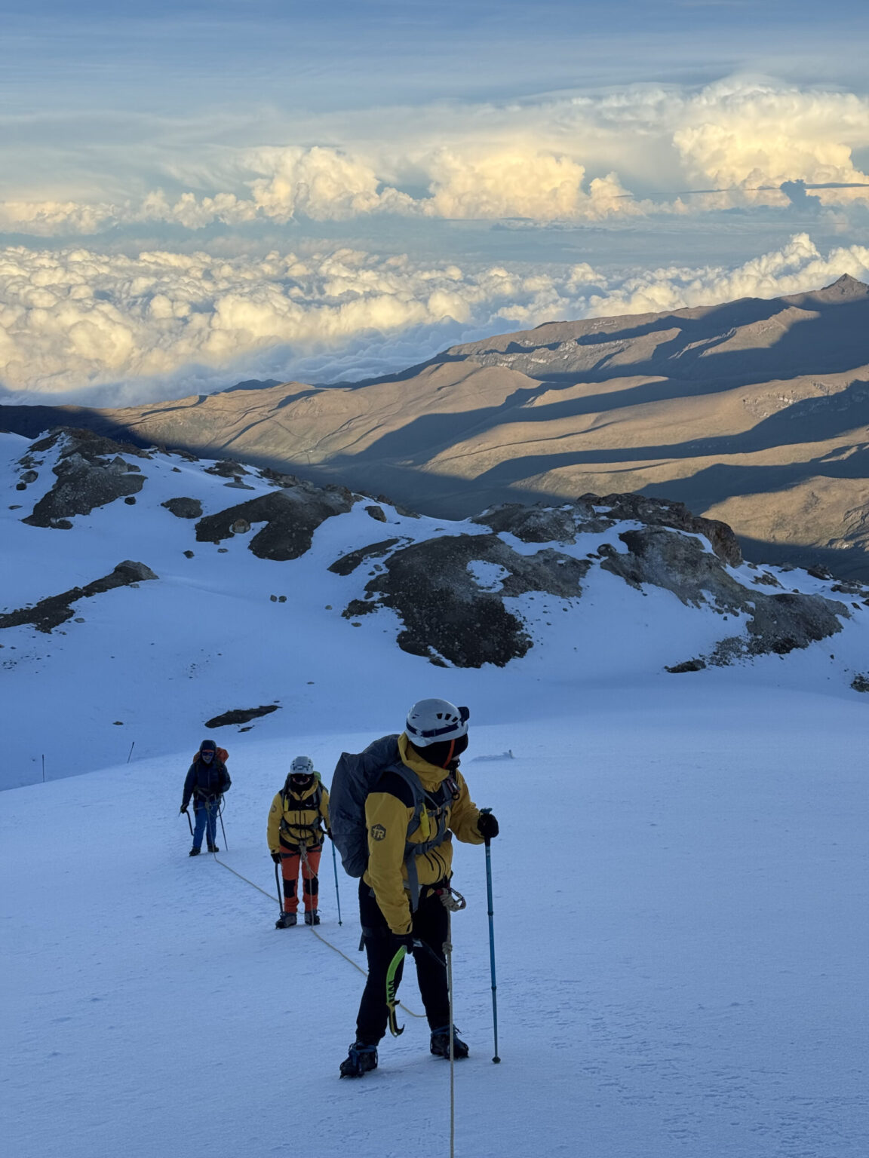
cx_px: 434
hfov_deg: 30.3
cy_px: 579
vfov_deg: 39.7
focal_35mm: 48
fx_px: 1607
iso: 64
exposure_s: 1/2110
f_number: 1.78
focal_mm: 6.76
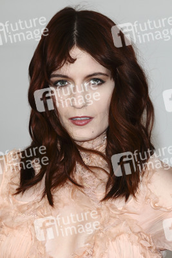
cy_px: 129
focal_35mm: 218
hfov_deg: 6.3
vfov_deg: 9.5
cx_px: 86
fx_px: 1557
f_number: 4.5
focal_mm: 145
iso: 320
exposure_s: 1/160
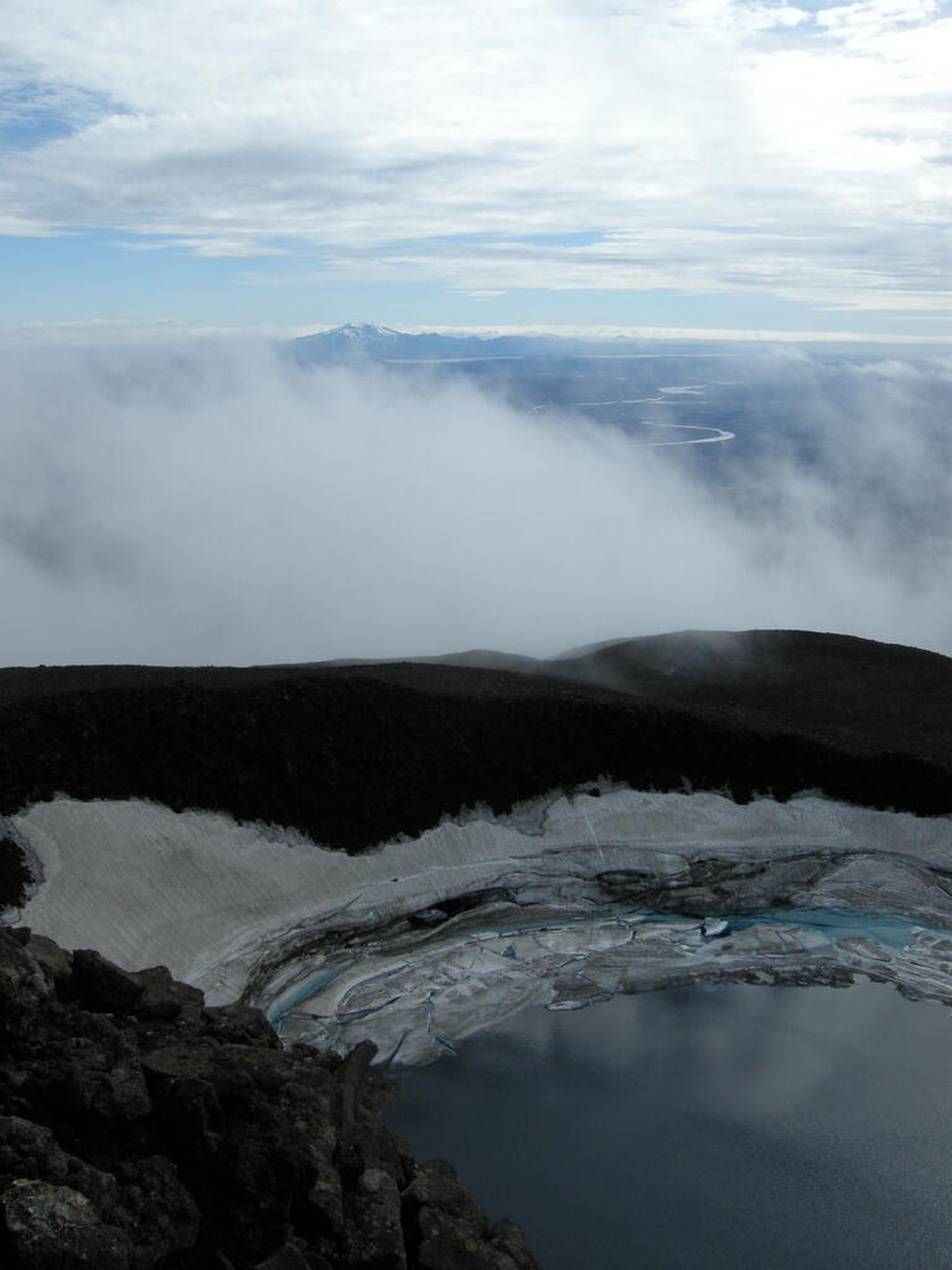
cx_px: 476
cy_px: 635
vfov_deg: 52.6
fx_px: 1283
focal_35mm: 35
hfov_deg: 40.7
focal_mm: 7.5
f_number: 6.8
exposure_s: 1/484
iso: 100
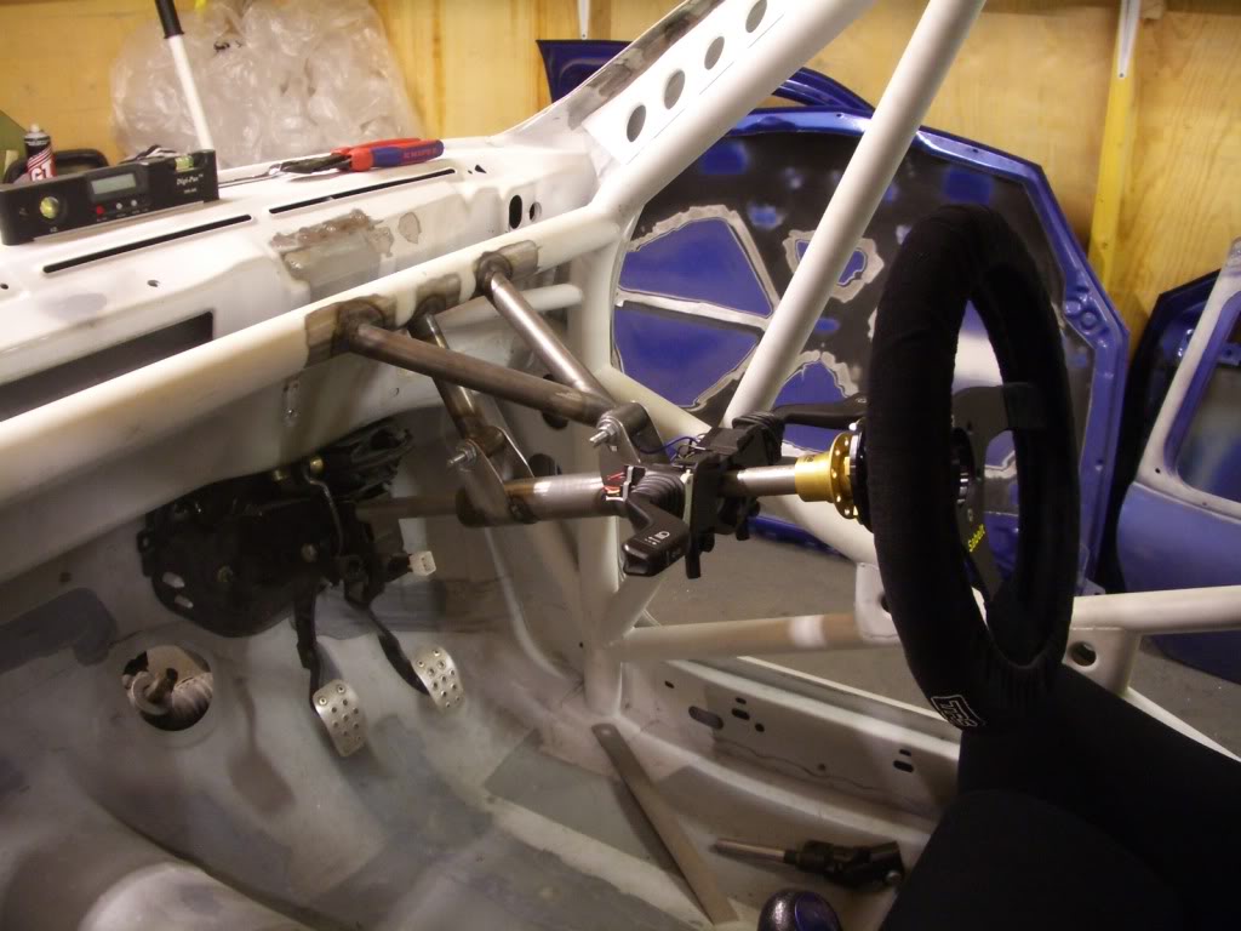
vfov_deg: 40.7
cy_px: 466
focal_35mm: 35
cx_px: 620
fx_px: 1255
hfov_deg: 52.6
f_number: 2.6
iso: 200
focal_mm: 5.8
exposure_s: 1/8
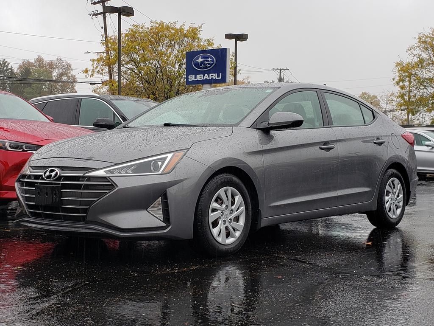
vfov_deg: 53.1
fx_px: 326
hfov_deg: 67.3
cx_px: 217
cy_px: 163
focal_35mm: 26
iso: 50
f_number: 2.4
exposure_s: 1/80
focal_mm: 4.3
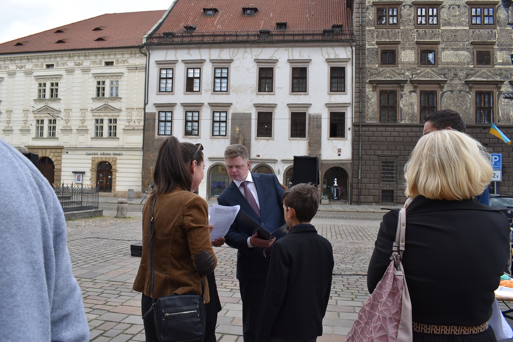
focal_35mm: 27
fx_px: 385
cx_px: 256
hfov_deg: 67.4
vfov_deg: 47.9
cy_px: 171
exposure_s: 1/250
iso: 320
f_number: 8
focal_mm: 18
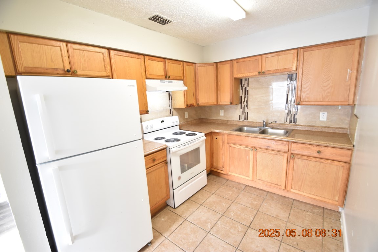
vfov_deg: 77.3
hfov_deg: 100.4
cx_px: 189
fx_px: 157
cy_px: 126
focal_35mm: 15
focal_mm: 10
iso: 800
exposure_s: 1/45
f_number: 4
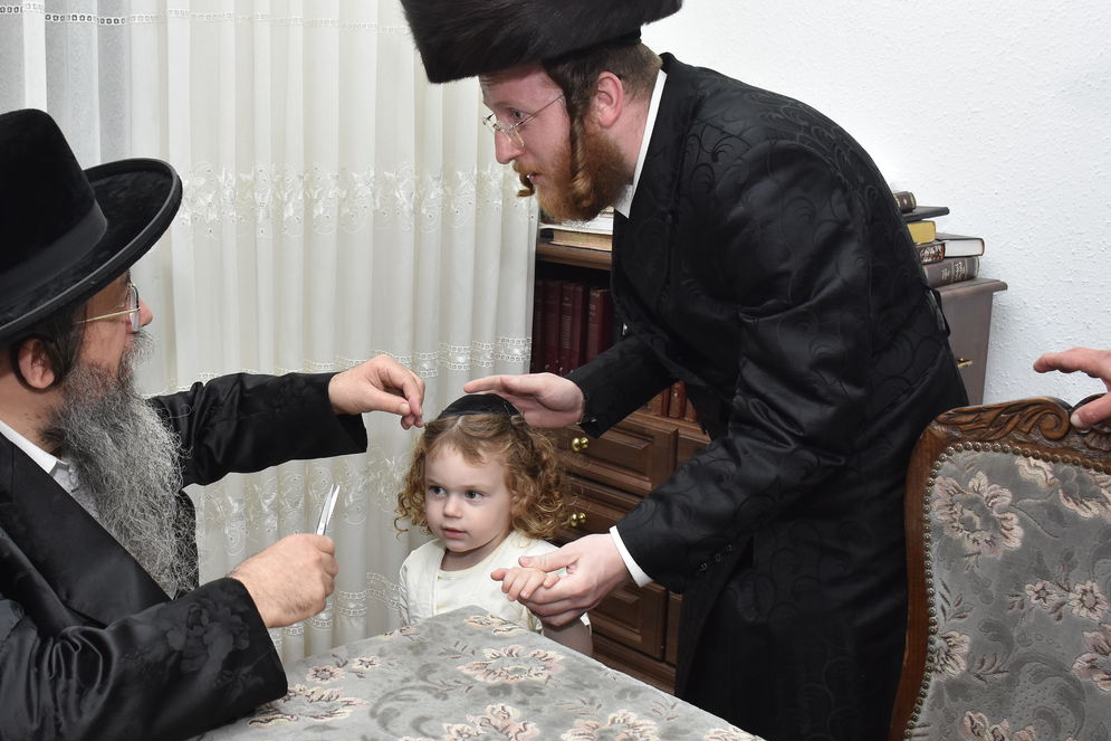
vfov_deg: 35.0
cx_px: 424
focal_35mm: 38
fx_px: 1172
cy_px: 344
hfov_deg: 50.3
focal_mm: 18
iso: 1000
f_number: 6.3
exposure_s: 1/125
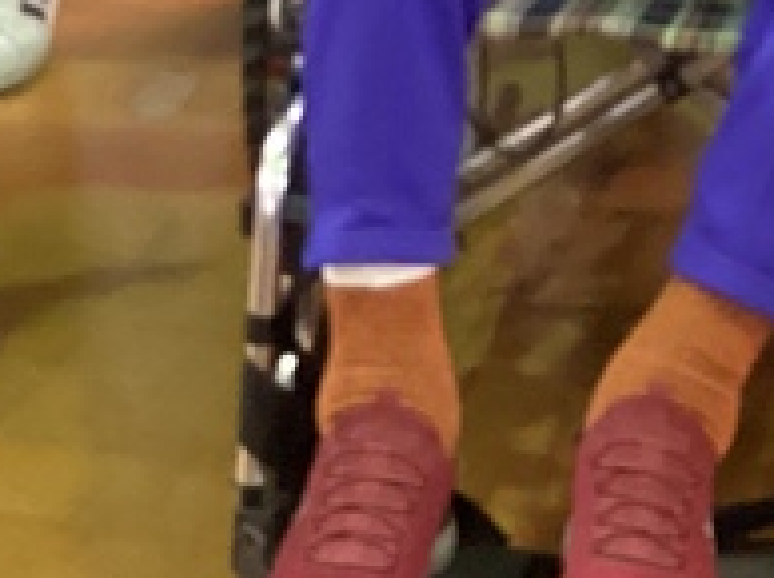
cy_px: -821
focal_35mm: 160
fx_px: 3573
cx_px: 594
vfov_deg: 8.4
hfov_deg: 12.3
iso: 250
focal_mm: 3.3
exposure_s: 1/33
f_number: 2.4
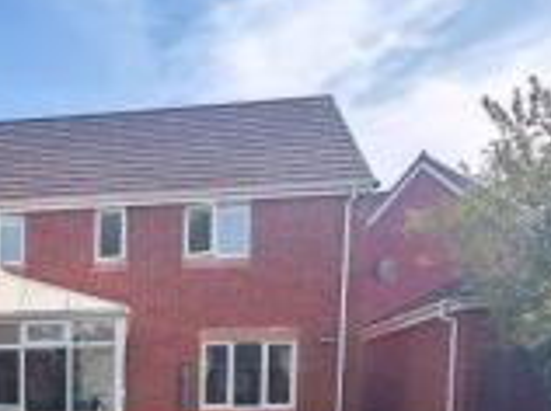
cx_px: -30
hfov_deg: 35.1
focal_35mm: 48
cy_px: 493
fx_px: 763
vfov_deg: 26.8
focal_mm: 1.82
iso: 50
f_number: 2
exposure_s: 1/620
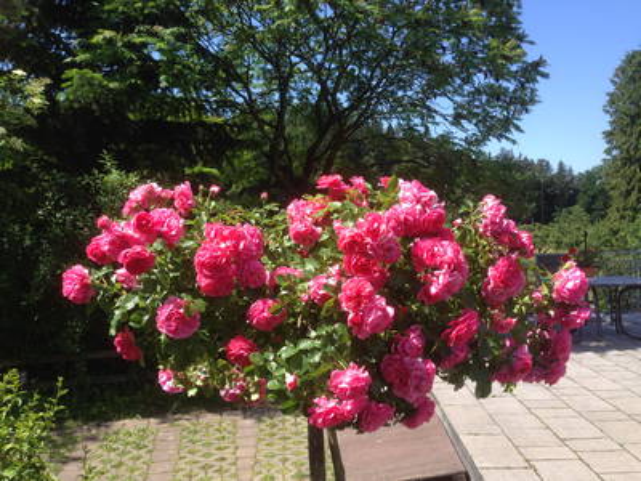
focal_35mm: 33
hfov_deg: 55.4
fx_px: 611
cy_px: 240
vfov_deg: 42.9
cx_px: 320
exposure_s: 1/775
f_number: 2.4
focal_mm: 4.12
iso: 50
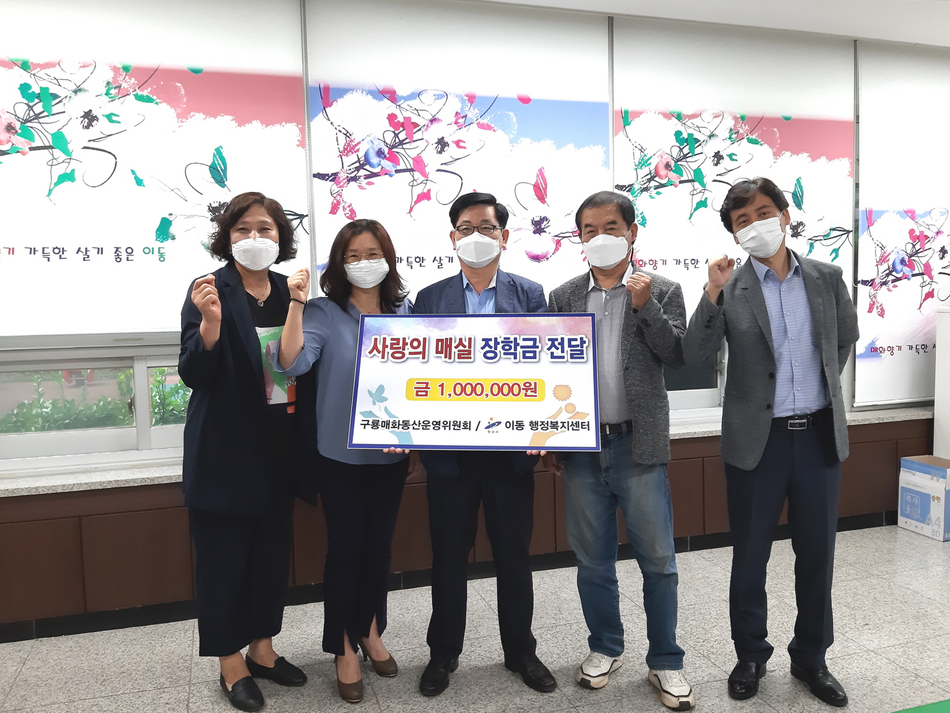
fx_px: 741
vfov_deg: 51.4
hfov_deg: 65.3
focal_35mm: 27
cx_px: 475
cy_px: 356
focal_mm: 3.93
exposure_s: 1/60
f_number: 1.7
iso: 125
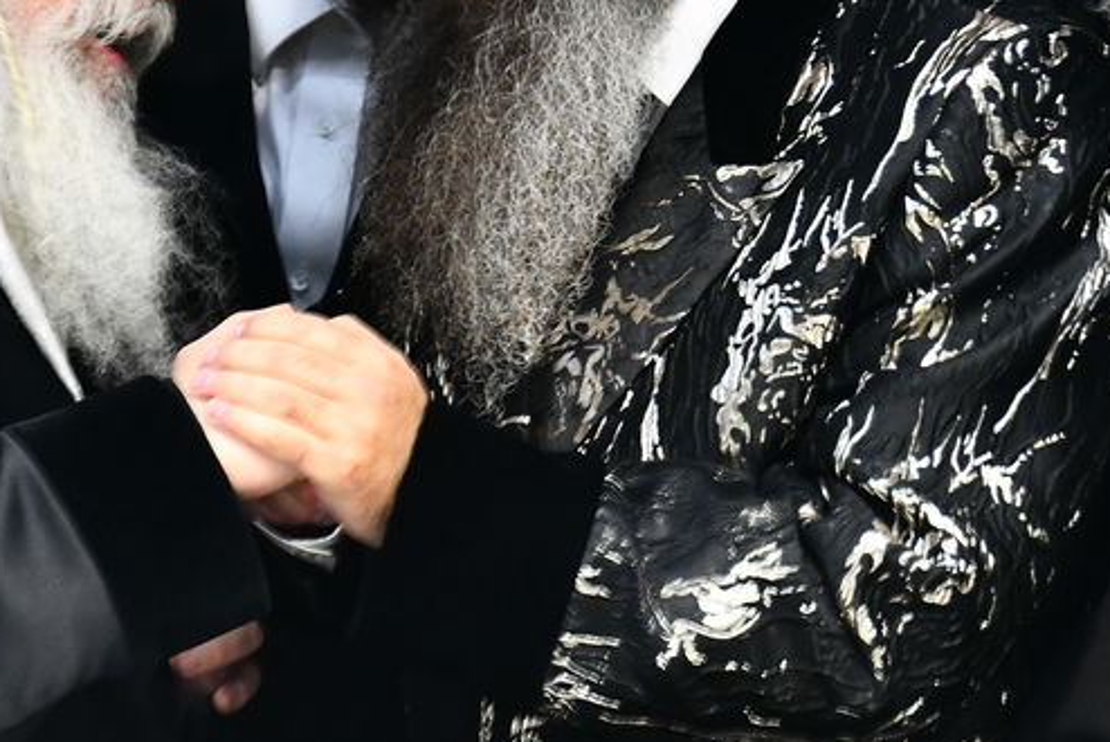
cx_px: 449
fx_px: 13975
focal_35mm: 453
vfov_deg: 3.0
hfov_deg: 4.5
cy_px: 60
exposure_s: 1/100
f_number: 5.6
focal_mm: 160
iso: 1600
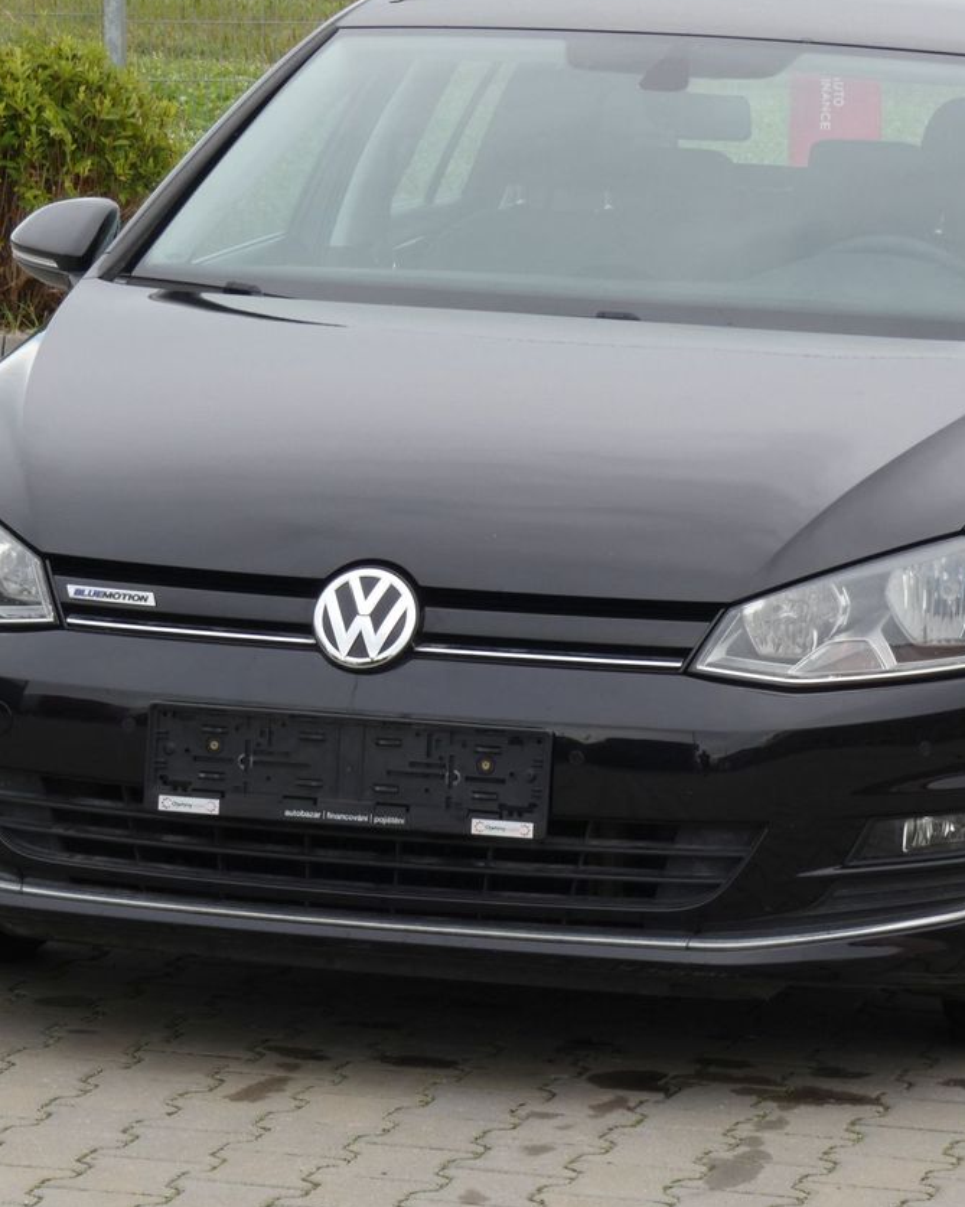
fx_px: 6251
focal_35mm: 175
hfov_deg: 8.8
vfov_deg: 11.0
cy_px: 570
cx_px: 554
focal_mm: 22.4
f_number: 5.6
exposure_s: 1/80
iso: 80
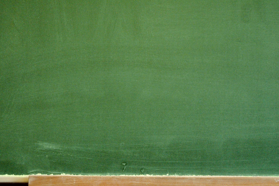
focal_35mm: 84
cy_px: 136
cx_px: 123
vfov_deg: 16.2
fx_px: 650
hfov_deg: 24.2
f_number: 4.2
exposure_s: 1/20
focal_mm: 38
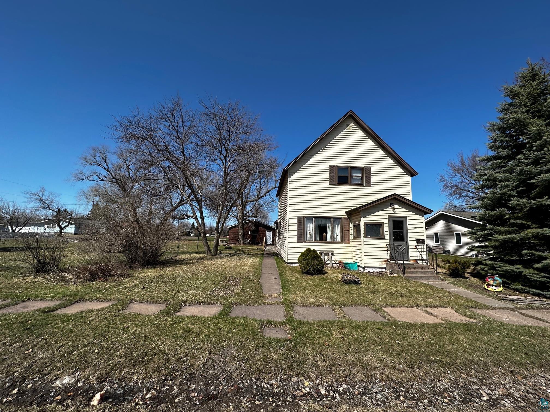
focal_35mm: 14
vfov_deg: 85.7
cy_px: 206
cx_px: 275
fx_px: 222
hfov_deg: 102.1
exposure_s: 1/3125
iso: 50
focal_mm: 2.22
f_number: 2.2
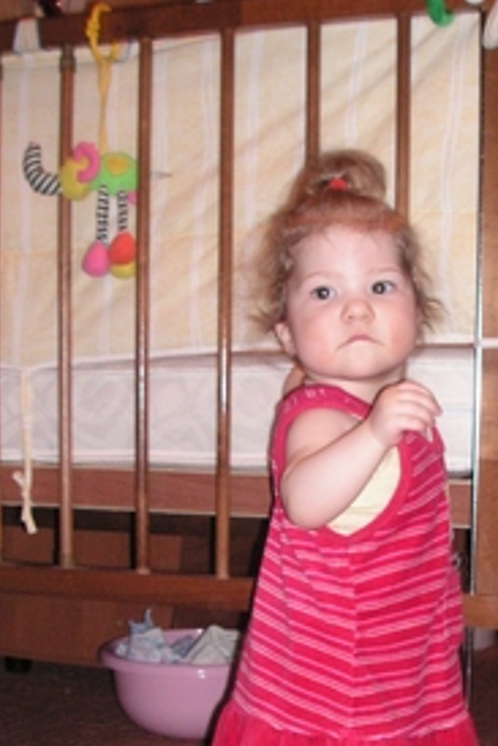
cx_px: 348
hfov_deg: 20.8
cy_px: 574
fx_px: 1347
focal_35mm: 65
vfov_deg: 30.3
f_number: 3.3
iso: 160
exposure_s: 1/45
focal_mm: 6.3
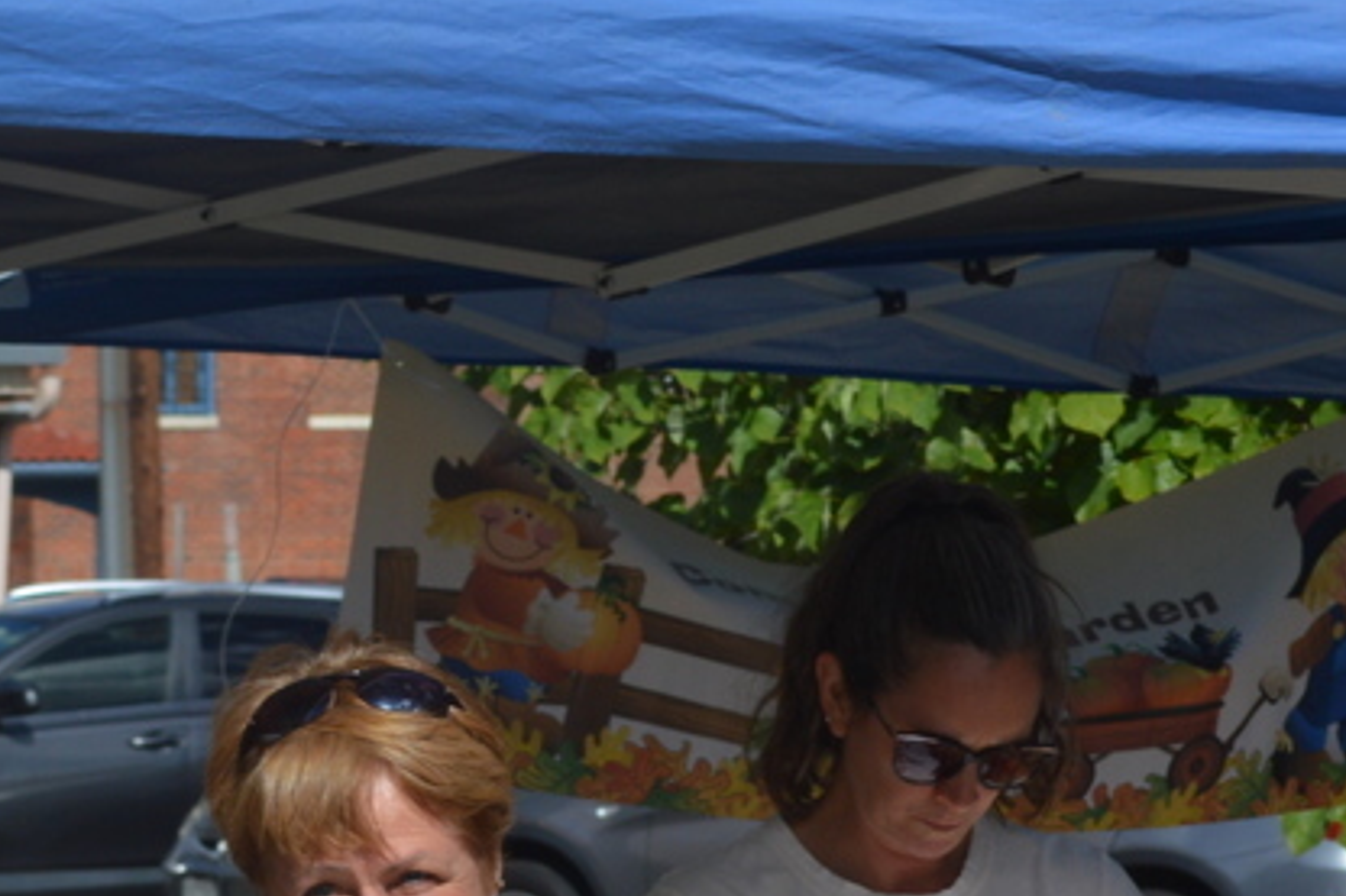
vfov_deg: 6.9
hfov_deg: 10.3
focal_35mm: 199
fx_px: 7437
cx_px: 479
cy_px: 734
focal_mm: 34
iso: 100
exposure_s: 1/500
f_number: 8
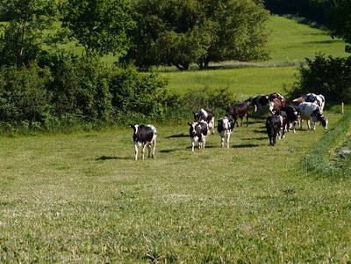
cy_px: 132
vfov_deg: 13.2
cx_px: 176
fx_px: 1136
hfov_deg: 17.6
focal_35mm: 112
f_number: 4.5
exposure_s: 1/800
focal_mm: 24
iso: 100
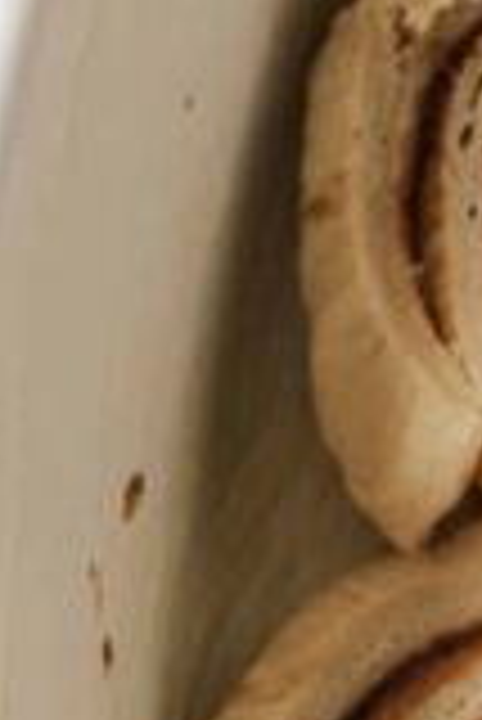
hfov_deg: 5.7
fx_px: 4709
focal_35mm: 235
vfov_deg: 8.6
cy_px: 927
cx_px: 1047
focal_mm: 50
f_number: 4.5
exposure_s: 1/50
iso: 400
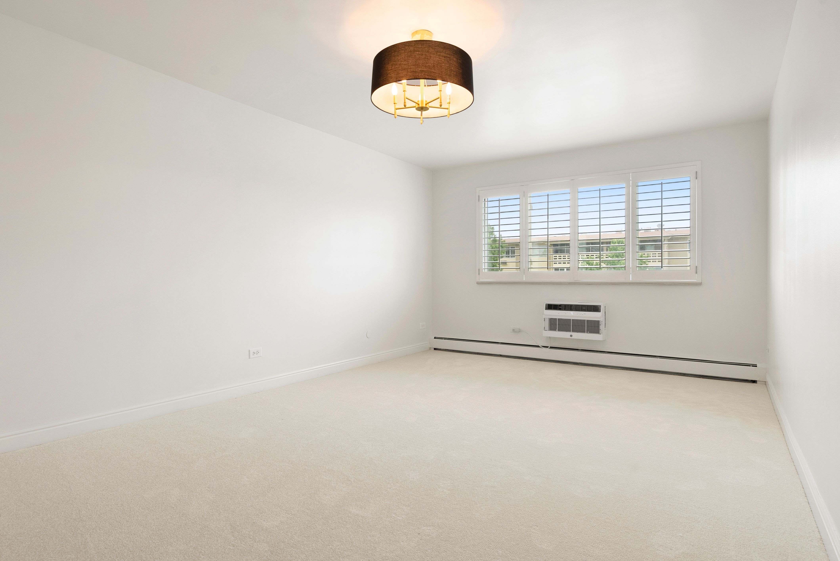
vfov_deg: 64.6
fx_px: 444
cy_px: 280
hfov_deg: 86.9
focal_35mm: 19
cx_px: 420
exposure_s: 1/10
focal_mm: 19
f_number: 8
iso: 640
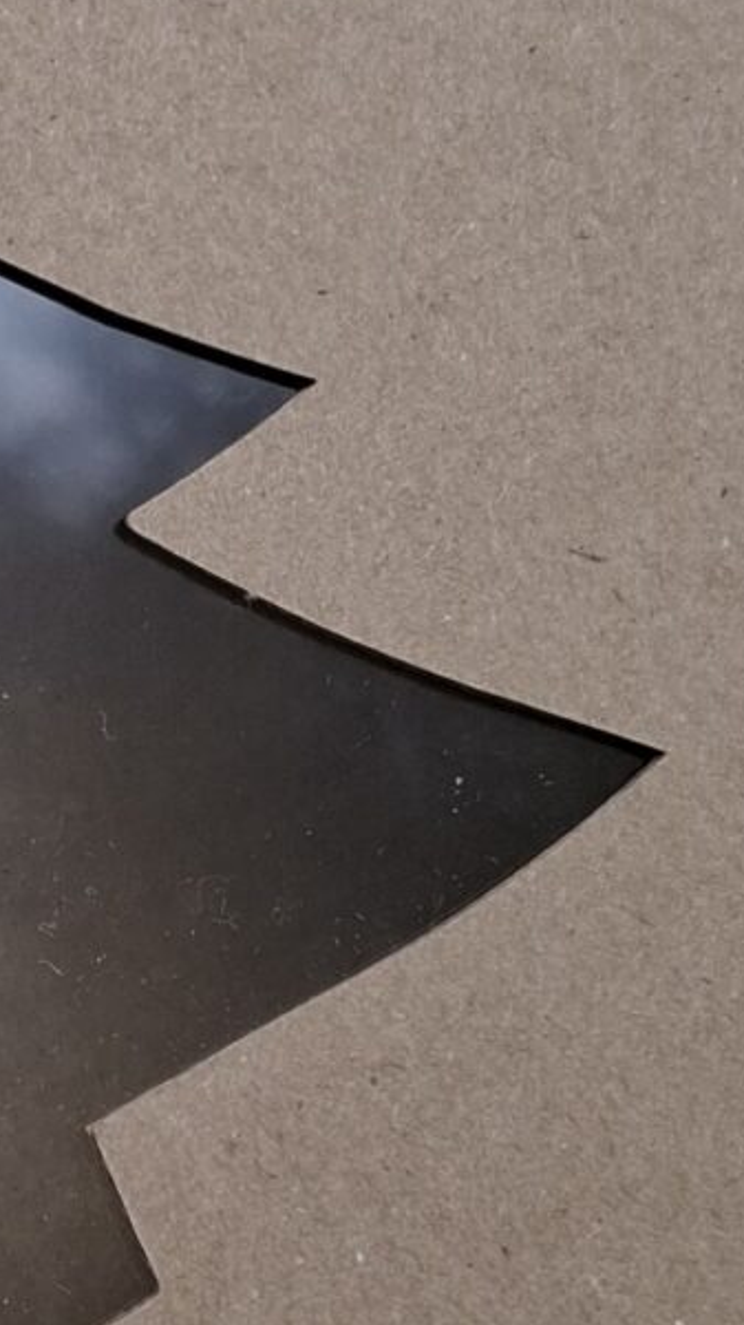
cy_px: 678
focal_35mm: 107
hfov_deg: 10.7
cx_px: -530
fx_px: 3757
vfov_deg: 20.0
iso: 50
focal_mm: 5.54
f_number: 1.8
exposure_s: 1/231
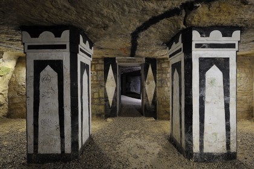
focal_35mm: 17
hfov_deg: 93.3
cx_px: 127
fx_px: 120
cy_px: 84
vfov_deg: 70.4
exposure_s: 2
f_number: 9
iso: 400
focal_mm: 17
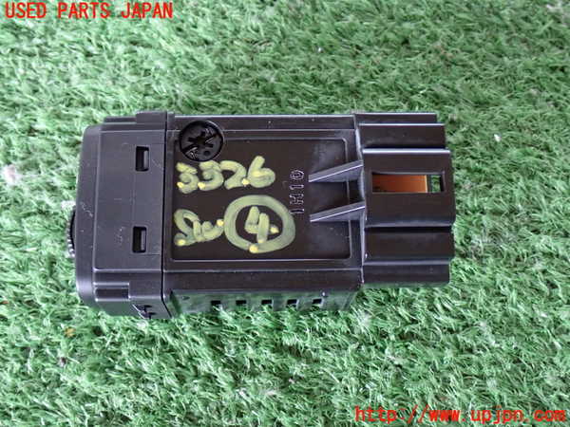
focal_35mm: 50
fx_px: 823
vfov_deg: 29.1
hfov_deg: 38.2
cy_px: 214
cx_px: 285
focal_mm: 9.01
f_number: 3.2
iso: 800
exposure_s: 1/20
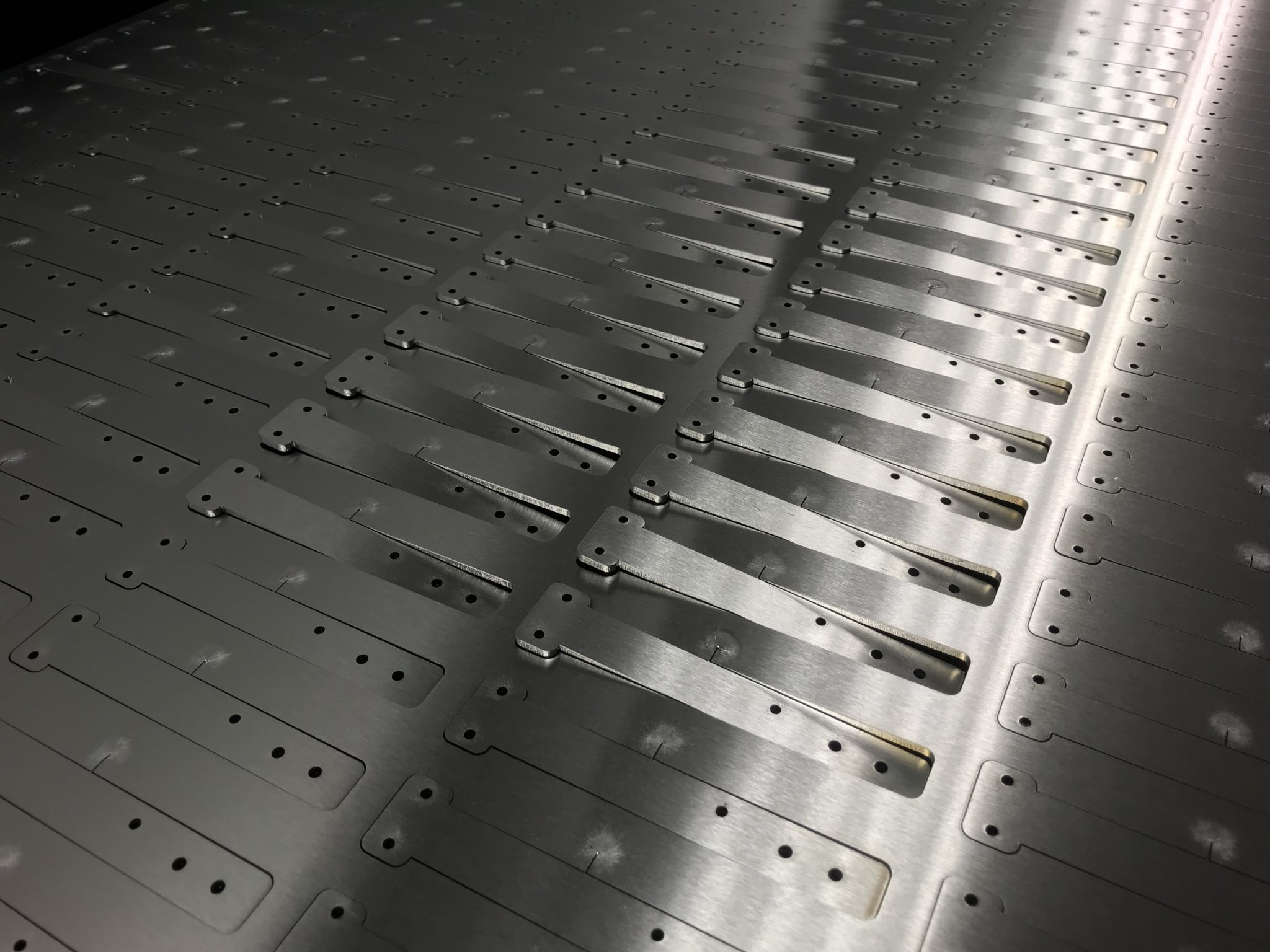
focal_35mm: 28
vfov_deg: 49.7
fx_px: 1027
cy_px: 476
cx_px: 635
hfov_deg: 63.4
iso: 25
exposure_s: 1/100
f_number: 1.8
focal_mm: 3.99
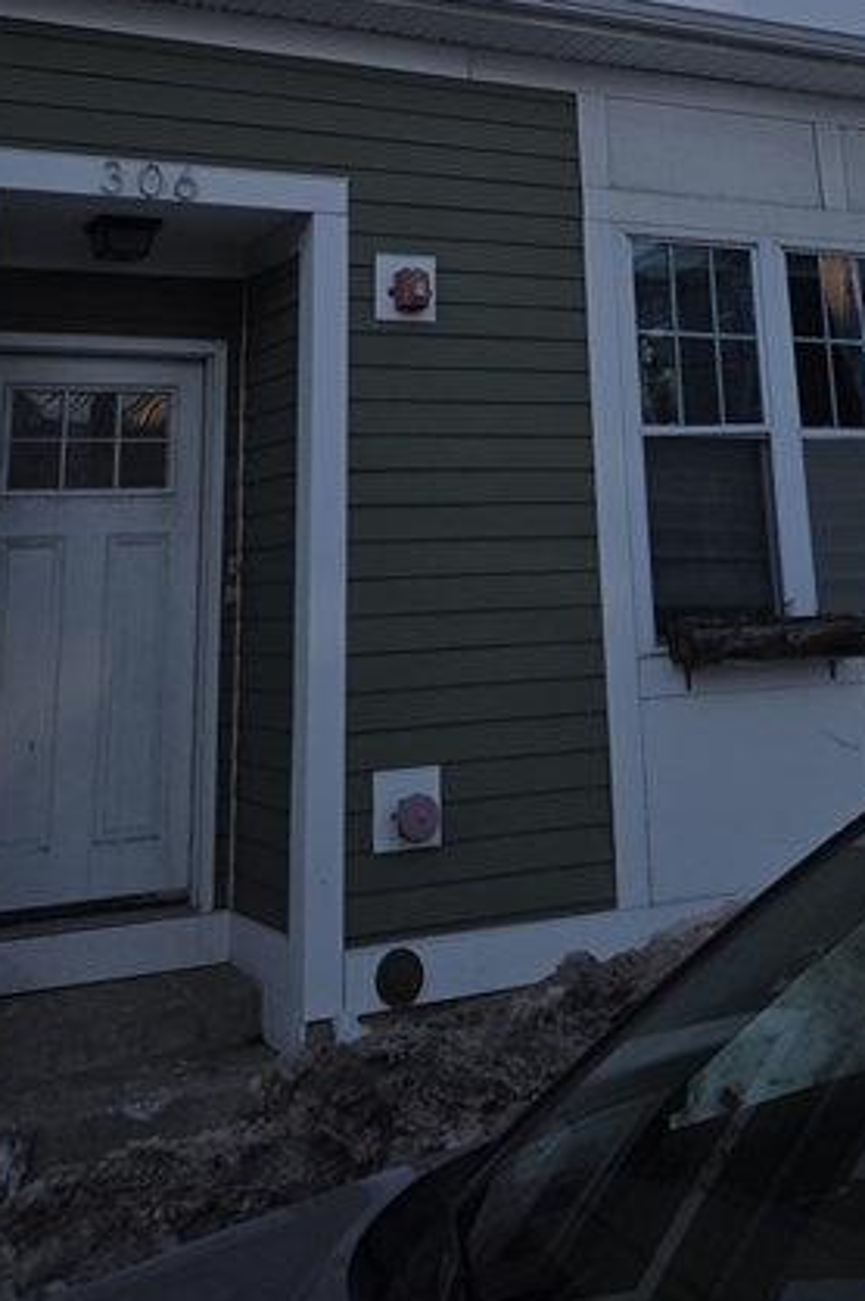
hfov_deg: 30.4
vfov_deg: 41.2
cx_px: 510
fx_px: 1588
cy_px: 137
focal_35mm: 44
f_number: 1.8
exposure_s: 1/1160
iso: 25
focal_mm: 5.4
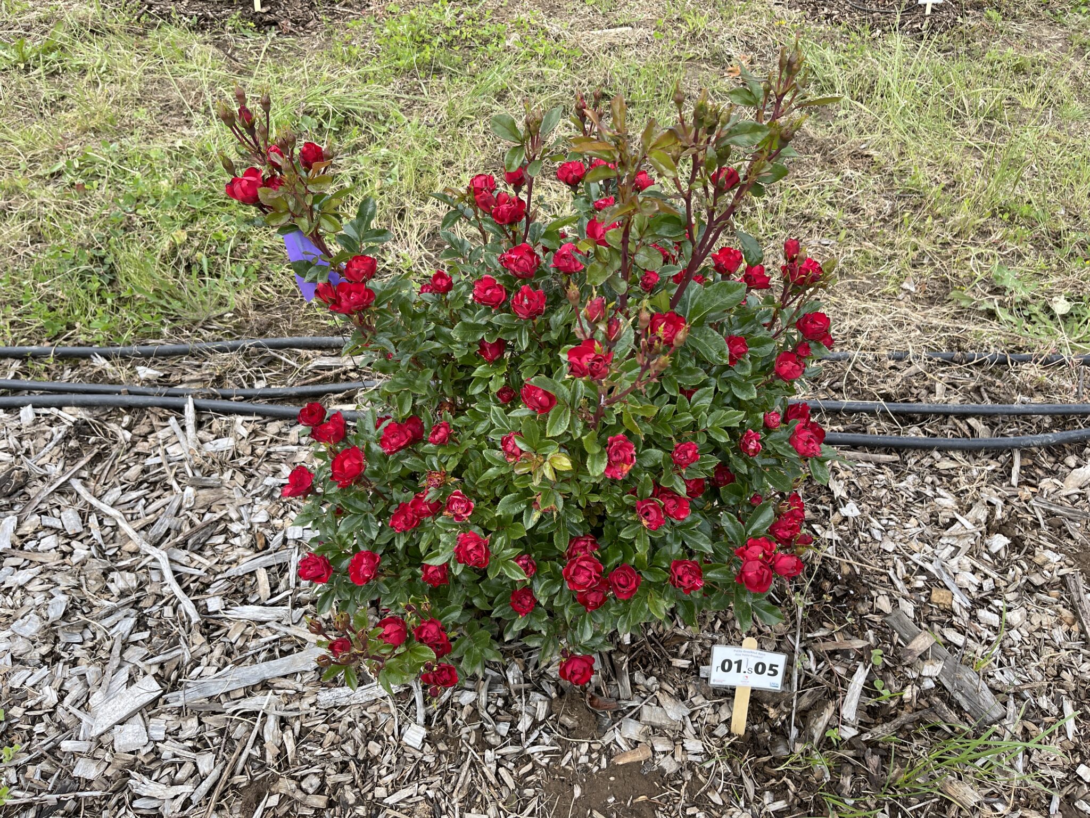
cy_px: 409
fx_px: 819
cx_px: 545
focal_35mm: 26
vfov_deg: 53.1
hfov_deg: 67.3
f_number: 1.6
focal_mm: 5.1
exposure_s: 1/953
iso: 32
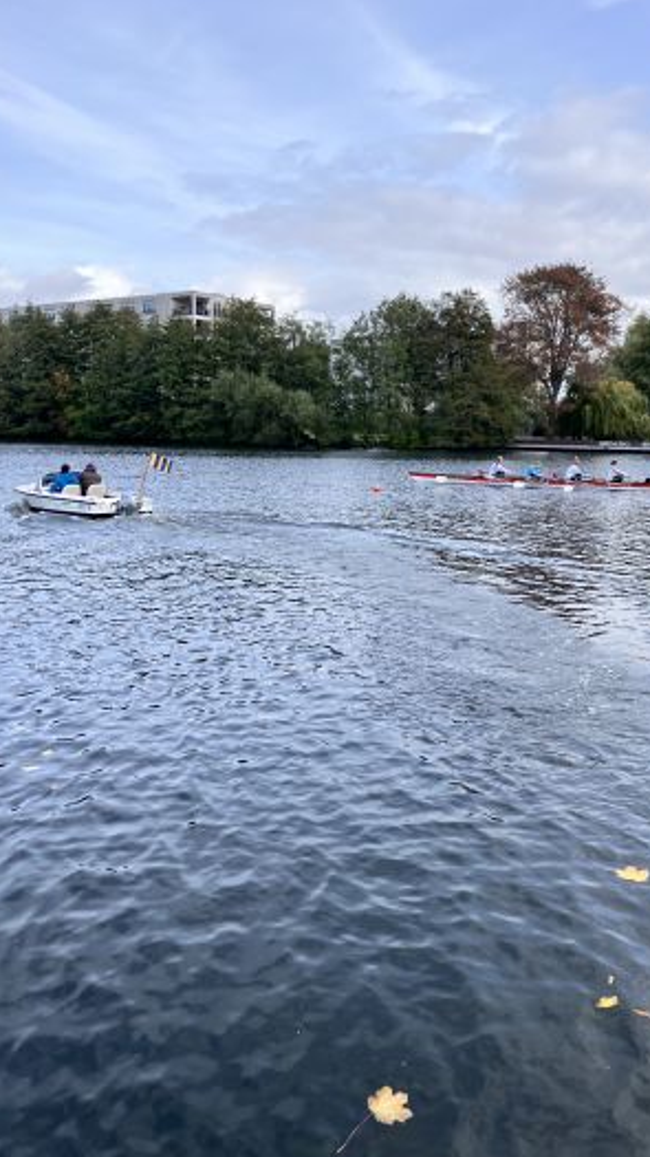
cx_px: 381
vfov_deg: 62.6
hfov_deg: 37.6
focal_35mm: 31
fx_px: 951
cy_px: 581
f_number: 1.8
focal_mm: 3.99
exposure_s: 1/1279
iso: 32
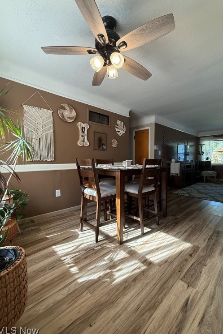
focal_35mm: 15
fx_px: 139
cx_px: 124
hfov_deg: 77.0
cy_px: 169
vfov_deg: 100.4
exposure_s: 1/120
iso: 250
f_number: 2.2
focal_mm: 2.22
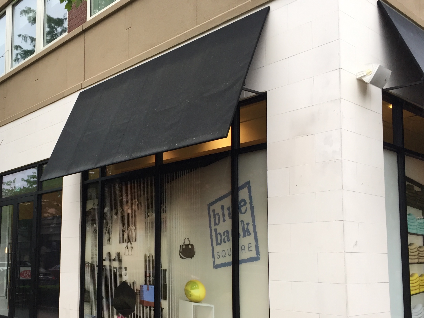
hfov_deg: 46.4
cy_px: 207
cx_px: 159
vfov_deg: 35.7
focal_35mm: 40
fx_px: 490
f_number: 2.2
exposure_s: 1/40
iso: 32
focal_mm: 4.15
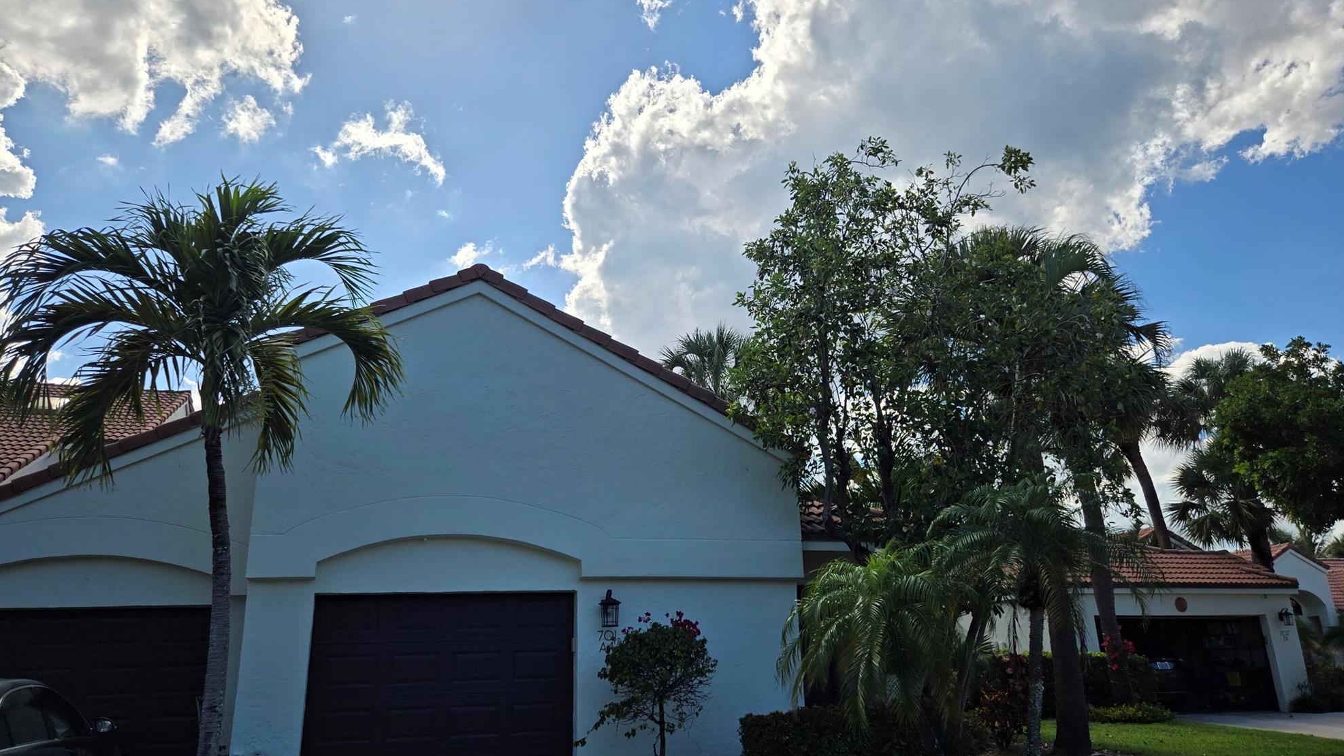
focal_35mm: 26
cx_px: 653
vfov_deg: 44.4
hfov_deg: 71.9
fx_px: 927
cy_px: 356
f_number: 1.8
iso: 25
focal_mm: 5.4
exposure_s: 1/4883
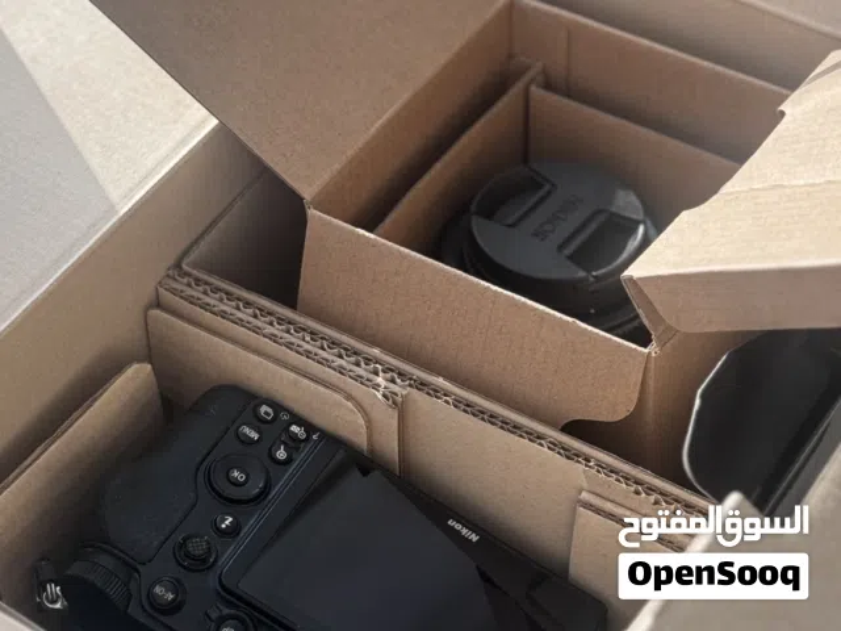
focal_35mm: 48
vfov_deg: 30.3
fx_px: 1166
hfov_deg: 39.7
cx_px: 420
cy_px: 316
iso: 64
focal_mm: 6.76
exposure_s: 1/269
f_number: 1.78
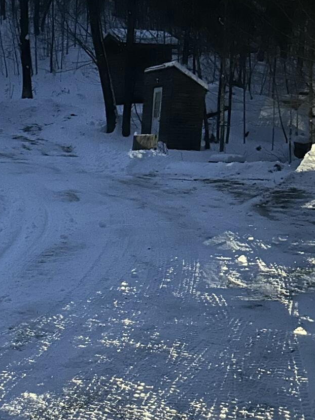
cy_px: 282
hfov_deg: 24.8
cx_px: 59
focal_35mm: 58
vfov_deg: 32.9
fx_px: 704
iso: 1250
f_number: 1.78
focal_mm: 6.86
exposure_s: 1/11
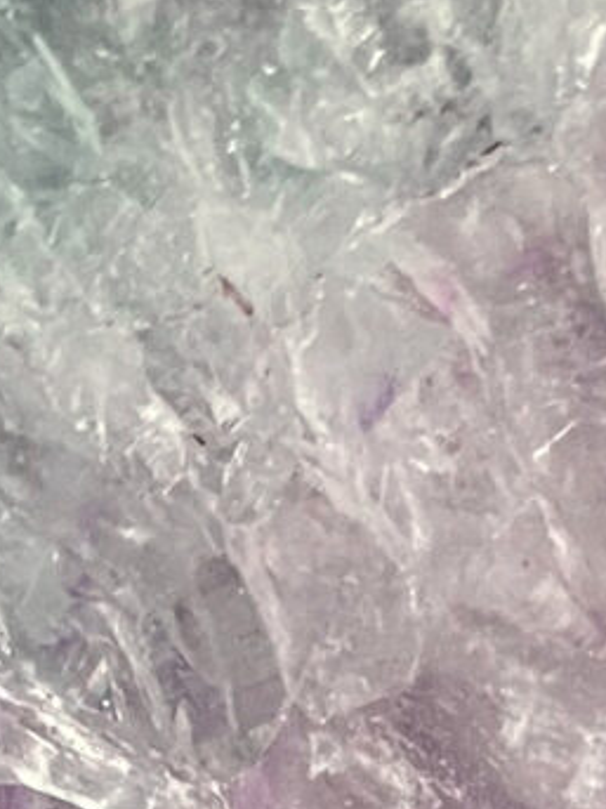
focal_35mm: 194
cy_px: 1840
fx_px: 4531
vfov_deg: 9.3
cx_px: 1080
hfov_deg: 7.4
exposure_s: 1/86
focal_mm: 4.25
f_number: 1.8
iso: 125
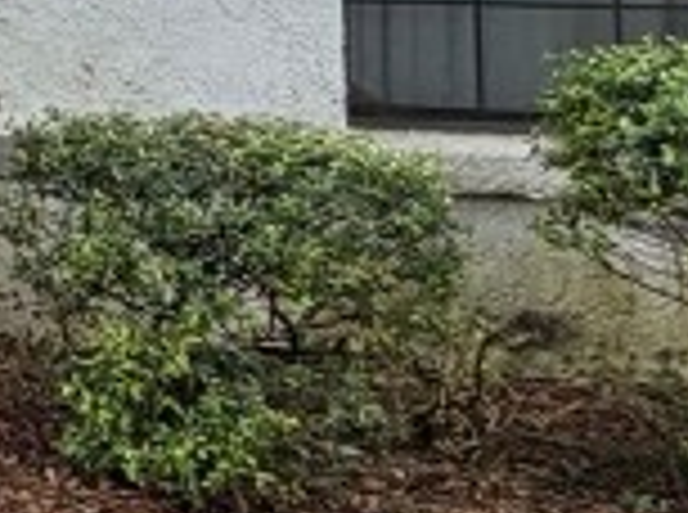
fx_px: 1864
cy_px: -284
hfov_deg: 10.9
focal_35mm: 94
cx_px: -1479
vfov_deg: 14.5
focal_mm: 2.22
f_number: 2.2
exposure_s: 1/189
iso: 40
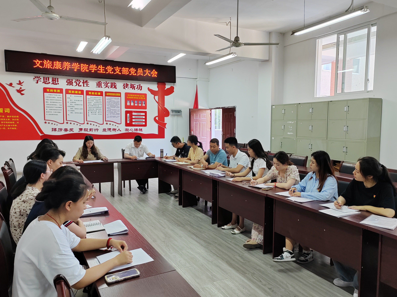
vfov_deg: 49.7
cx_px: 204
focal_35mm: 28
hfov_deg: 63.4
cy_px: 150
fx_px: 321
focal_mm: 5.52
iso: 638
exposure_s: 1/100
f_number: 1.9
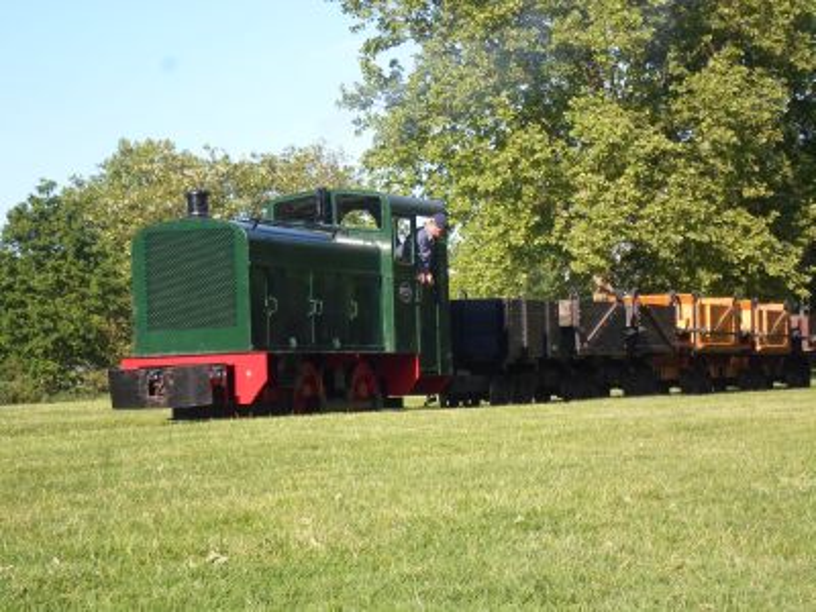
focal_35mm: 100
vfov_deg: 14.8
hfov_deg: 19.6
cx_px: 408
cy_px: 306
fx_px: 2357
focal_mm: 18
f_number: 5.2
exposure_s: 1/125
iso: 80
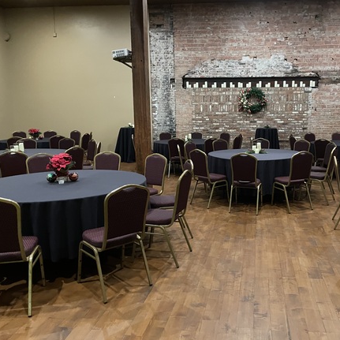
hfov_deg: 50.4
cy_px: 165
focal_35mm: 32
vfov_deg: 51.1
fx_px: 356
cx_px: 220
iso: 800
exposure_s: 1/24
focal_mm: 4.2
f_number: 1.6
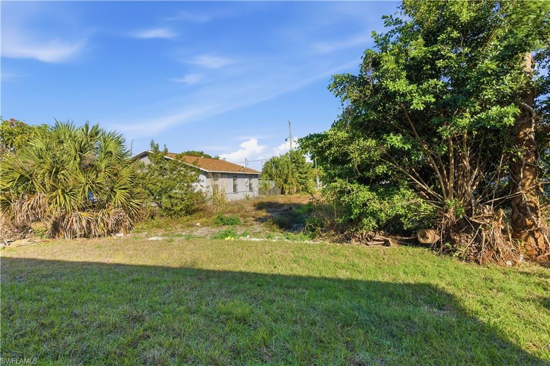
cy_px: 183
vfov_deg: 73.7
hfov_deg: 96.8
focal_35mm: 16
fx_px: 244
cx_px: 275
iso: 200
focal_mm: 16
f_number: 8
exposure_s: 1/1600
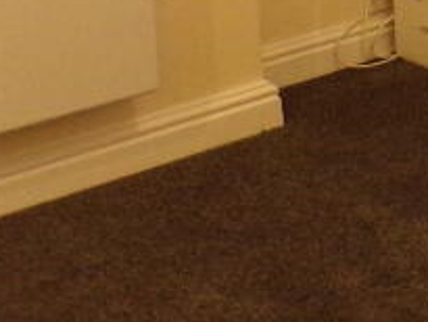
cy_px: -146
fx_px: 1485
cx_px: 992
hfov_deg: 13.0
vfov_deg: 11.9
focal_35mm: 120
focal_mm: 4.3
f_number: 3
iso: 291
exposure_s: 1/17
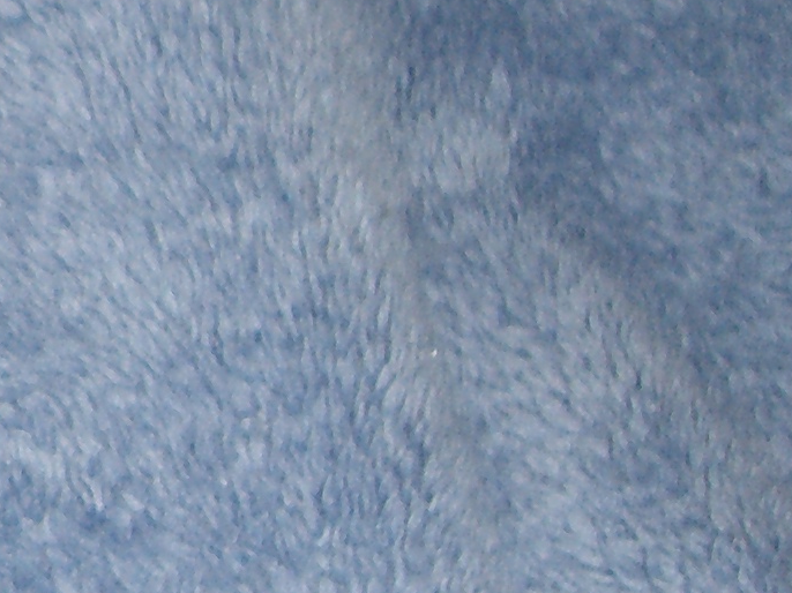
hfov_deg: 11.6
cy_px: 278
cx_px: -715
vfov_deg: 9.5
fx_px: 3568
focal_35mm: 156
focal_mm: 6.2
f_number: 2.7
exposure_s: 1/60
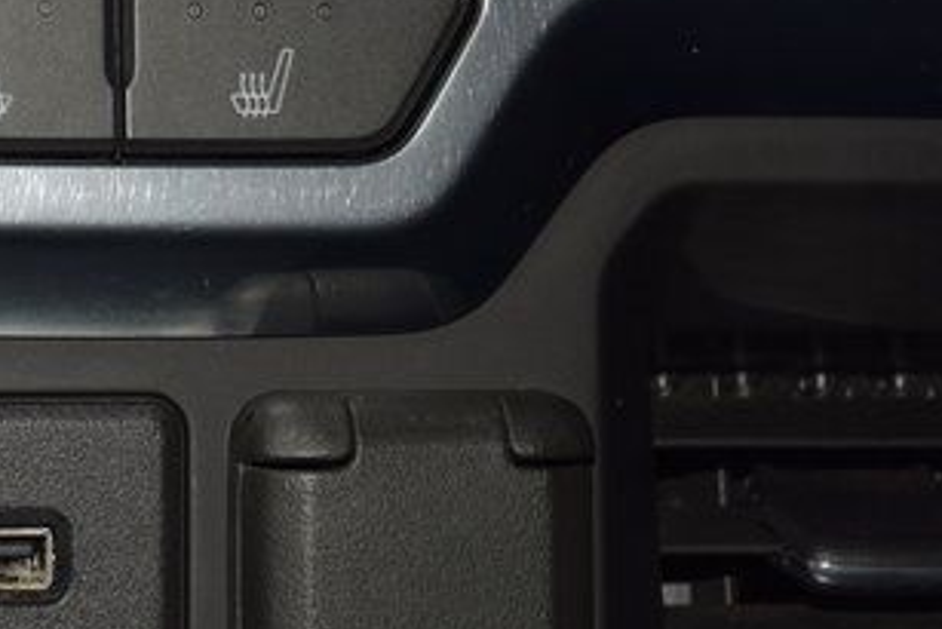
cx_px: 135
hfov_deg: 9.4
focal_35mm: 219
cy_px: 44
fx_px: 5733
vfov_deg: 6.3
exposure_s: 1/125
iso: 100
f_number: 8
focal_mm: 70
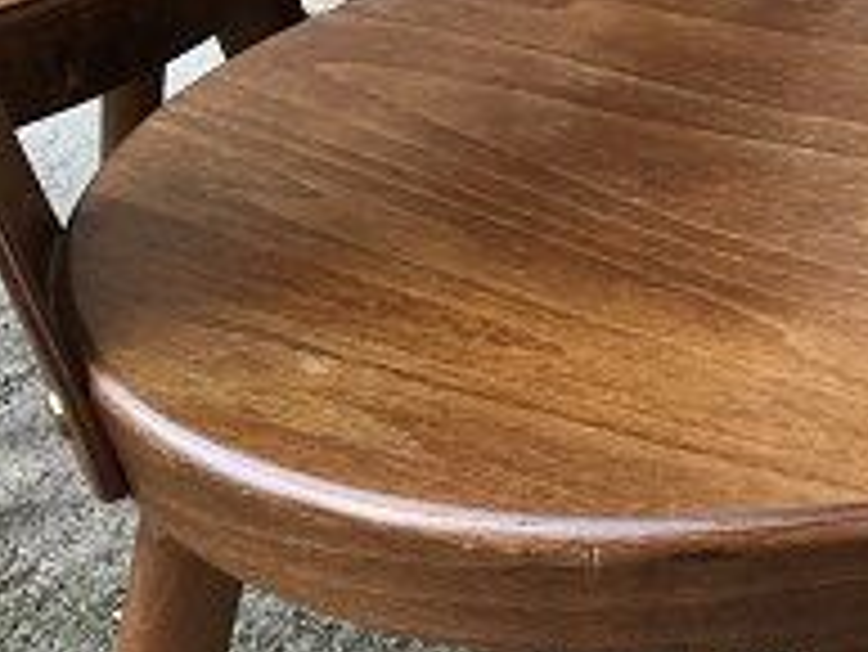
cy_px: 218
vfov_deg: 12.2
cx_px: 1351
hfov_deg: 14.9
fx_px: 3036
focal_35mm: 121
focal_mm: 4.15
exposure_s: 1/104
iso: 25
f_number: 2.2
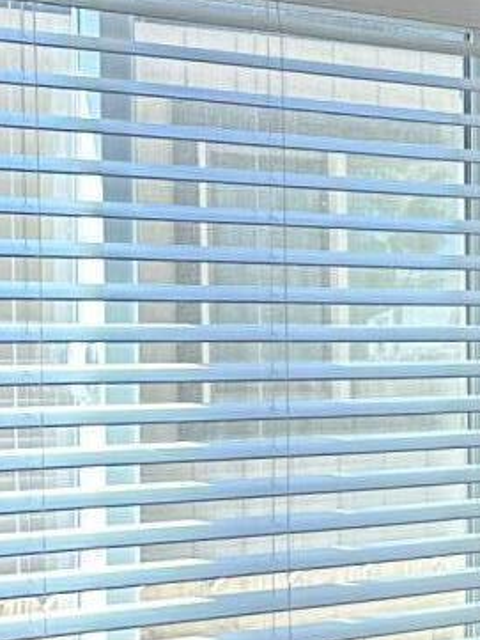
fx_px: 2458
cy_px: 449
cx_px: 1141
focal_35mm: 133
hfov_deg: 9.9
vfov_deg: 14.8
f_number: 1.78
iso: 100
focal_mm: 6.86
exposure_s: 1/166
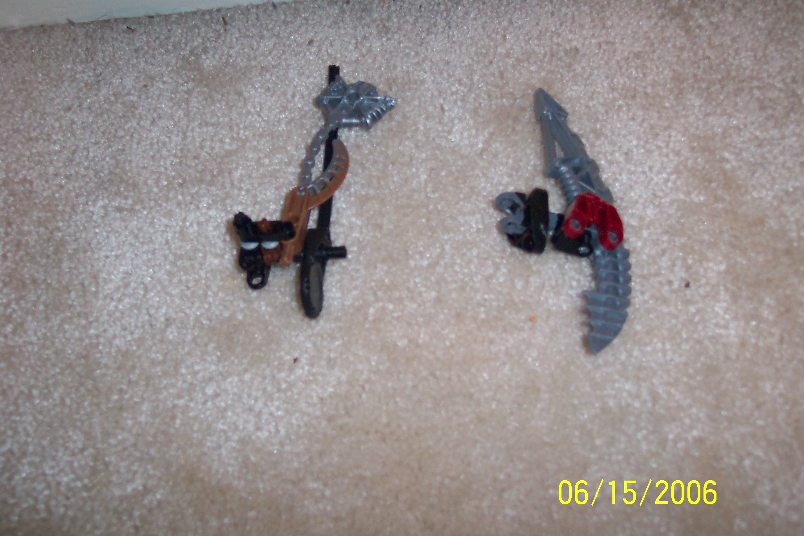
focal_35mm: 38
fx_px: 849
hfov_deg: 50.7
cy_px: 268
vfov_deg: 35.1
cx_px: 402
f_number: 2.8
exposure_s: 1/30
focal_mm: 8
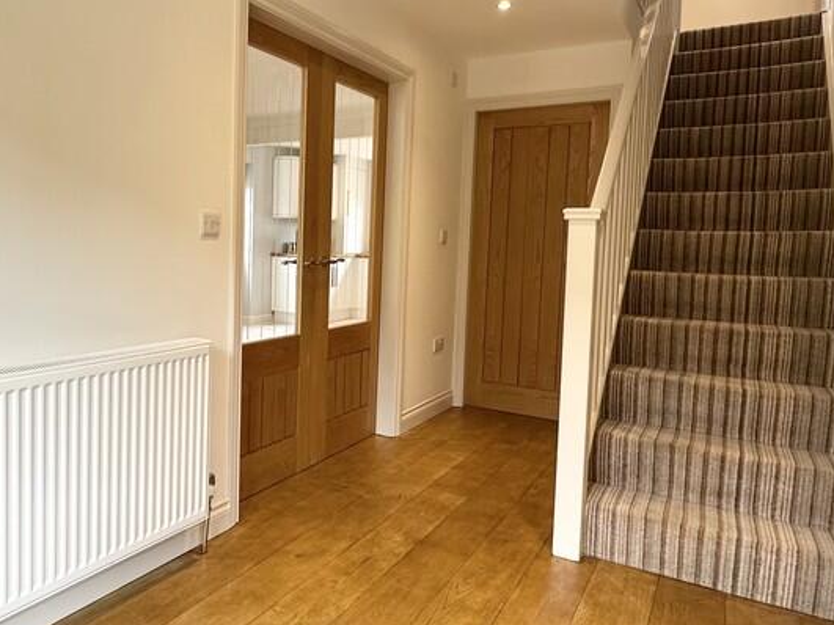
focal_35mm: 27
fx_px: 650
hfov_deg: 64.6
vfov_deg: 51.3
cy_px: 289
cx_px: 322
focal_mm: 2.22
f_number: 2.2
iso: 125
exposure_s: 1/99
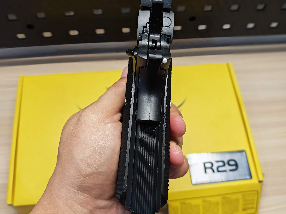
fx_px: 256
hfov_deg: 58.3
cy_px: 107
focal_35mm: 31
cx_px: 137
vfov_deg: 45.4
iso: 125
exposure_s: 1/100
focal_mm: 6.83
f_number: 2
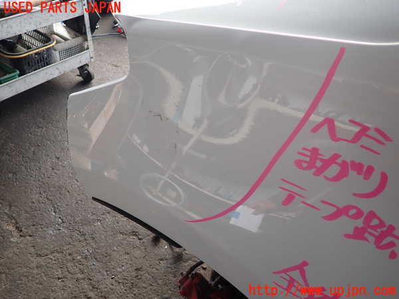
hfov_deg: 69.4
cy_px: 150
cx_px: 200
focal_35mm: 25
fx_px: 288
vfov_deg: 54.9
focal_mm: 4.5
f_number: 2
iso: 100
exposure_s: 1/200
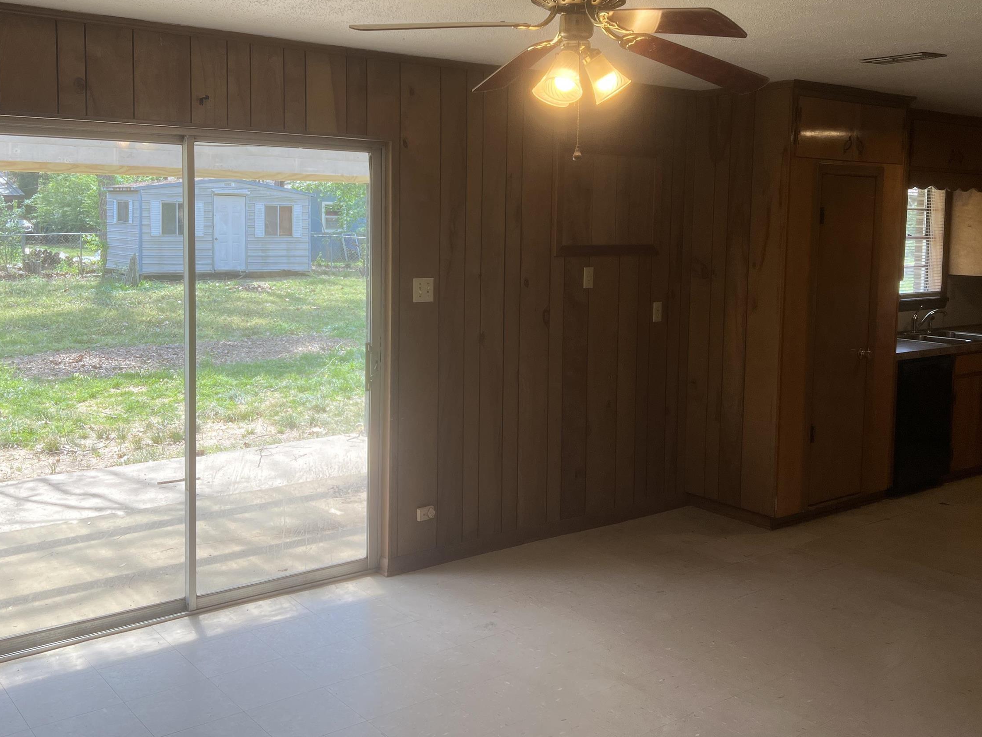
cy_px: 294
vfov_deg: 39.5
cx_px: 466
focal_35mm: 36
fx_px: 1021
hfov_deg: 51.3
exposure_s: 1/431
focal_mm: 5.7
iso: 50
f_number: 1.5
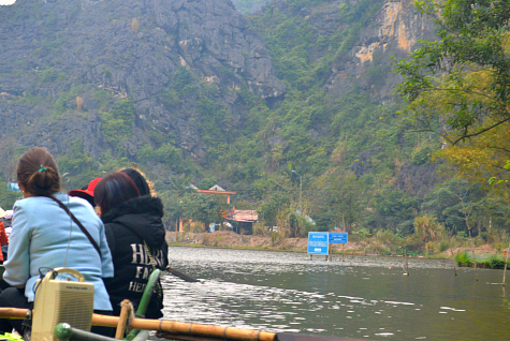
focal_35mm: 105
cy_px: 221
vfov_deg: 13.1
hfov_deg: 19.4
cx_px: 237
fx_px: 1489
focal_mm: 52
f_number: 5.6
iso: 250
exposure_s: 1/160
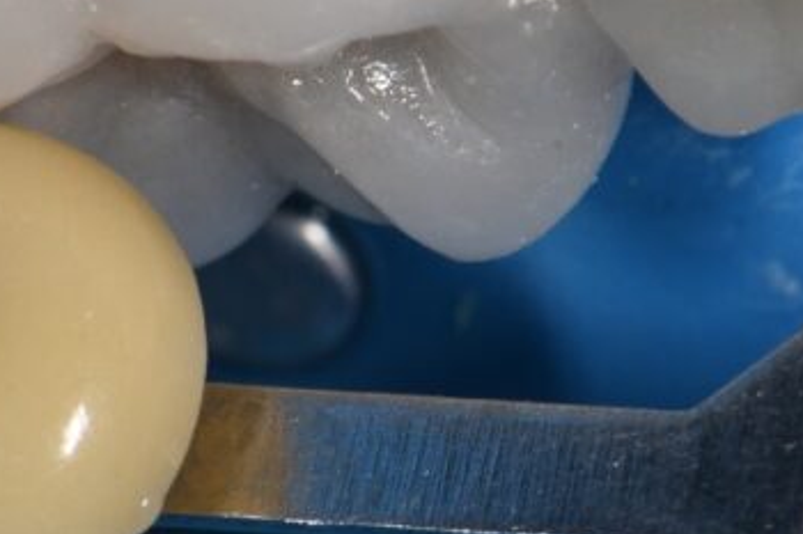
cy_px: 261
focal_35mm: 459
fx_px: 10233
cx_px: 298
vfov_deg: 3.0
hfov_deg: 4.5
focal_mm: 105
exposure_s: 1/160
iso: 200
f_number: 32
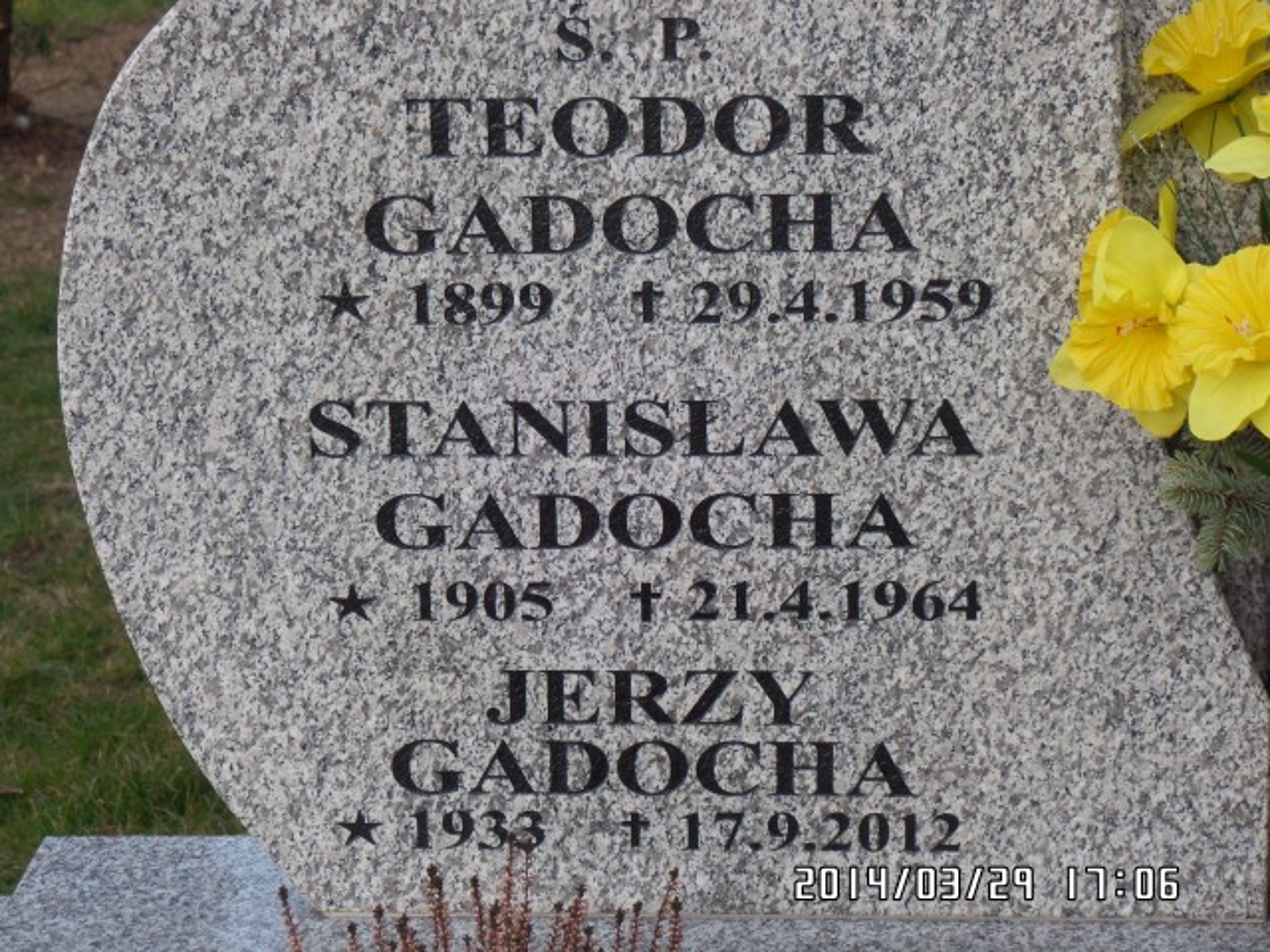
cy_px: 476
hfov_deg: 17.3
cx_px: 635
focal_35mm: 114
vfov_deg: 13.0
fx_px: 4182
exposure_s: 1/125
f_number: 4
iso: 100
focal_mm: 20.3
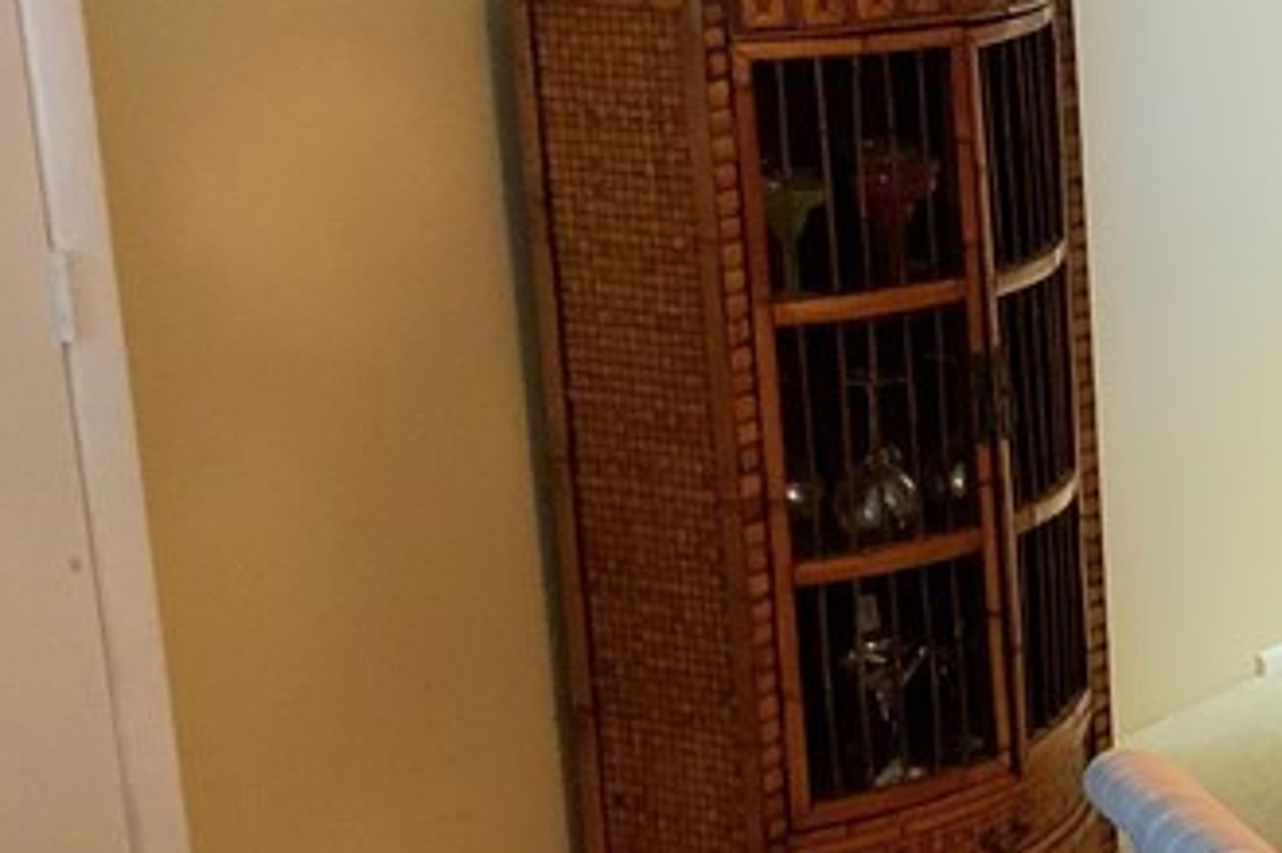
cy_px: 471
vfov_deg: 14.5
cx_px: 1952
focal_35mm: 94
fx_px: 3346
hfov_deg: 18.9
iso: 200
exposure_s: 1/40
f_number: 1.8
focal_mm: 3
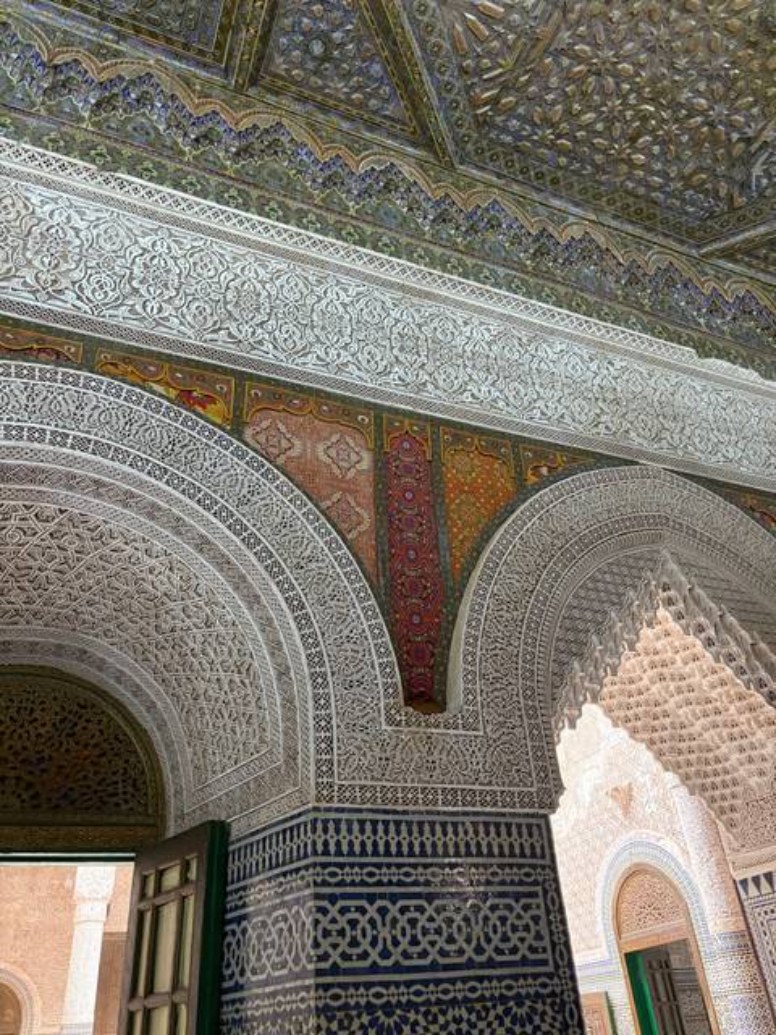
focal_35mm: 26
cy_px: 518
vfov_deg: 67.3
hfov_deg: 53.1
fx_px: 777
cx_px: 388
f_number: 1.6
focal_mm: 5.96
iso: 640
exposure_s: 1/33
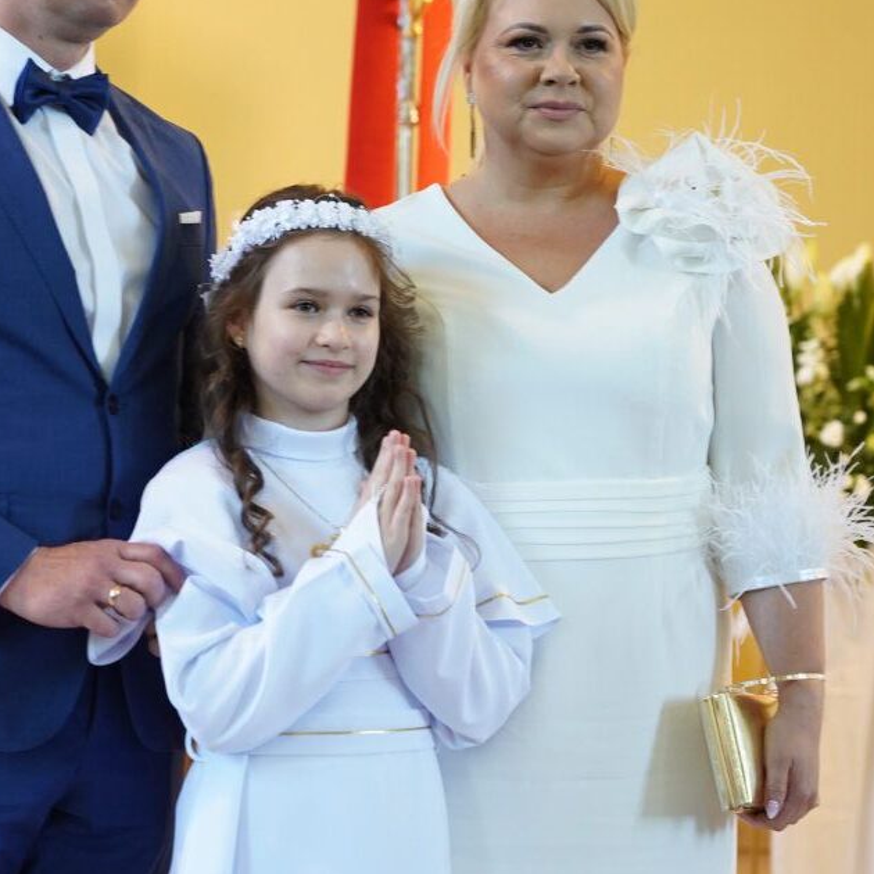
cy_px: 451
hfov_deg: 12.9
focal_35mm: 135
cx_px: 278
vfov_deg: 12.9
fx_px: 3856
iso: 2000
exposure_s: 1/100
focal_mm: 77
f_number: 4
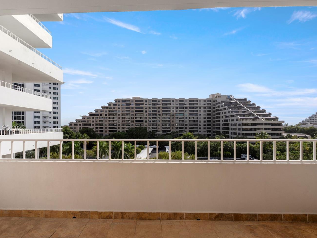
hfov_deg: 84.5
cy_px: 128
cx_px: 144
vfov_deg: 68.6
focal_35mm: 19
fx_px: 174
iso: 200
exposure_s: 1/1000
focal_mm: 16
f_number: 9
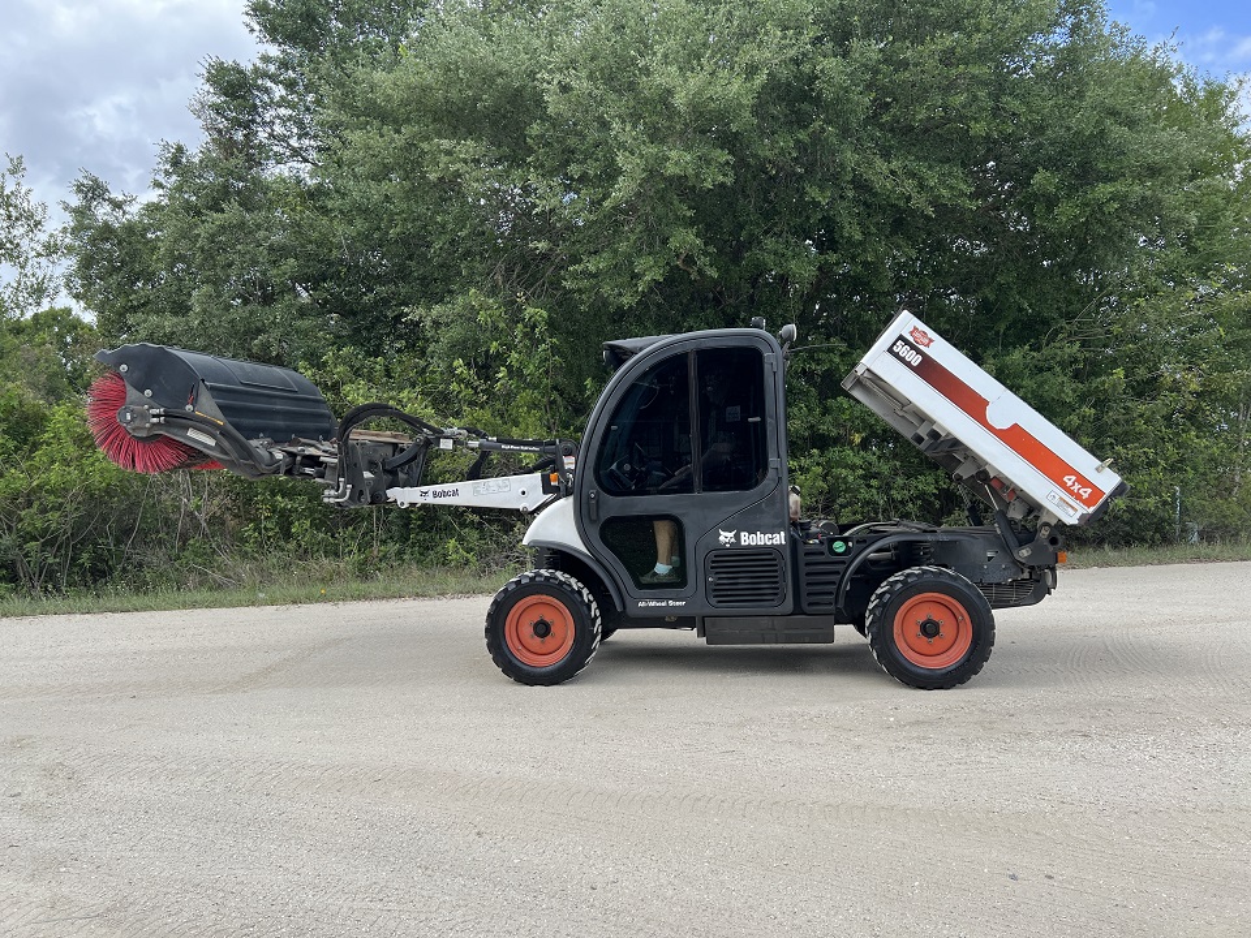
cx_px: 626
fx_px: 940
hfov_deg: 67.3
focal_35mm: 26
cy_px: 469
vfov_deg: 53.1
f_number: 1.5
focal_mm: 5.7
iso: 50
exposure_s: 1/1575
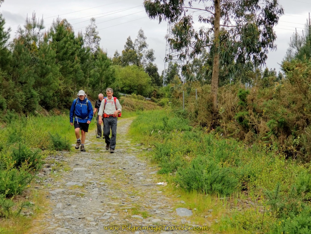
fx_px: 467
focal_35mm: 52
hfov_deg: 36.8
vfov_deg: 28.0
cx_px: 156
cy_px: 117
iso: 25
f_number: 2.4
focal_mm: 6
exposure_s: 1/337
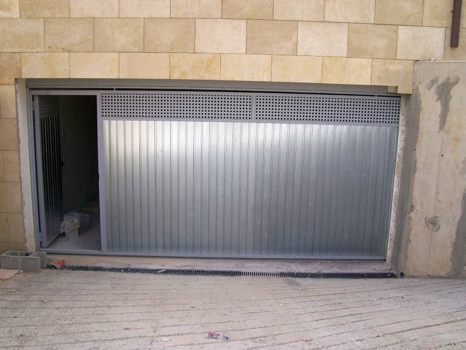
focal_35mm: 36
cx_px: 233
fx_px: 485
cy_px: 175
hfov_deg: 51.4
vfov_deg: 39.7
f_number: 4.8
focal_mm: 6
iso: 80
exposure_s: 1/308
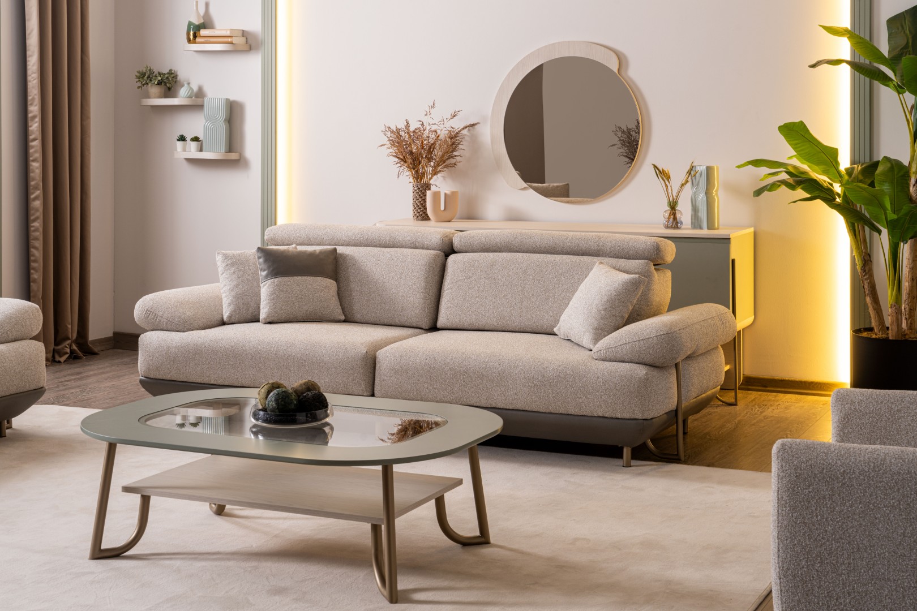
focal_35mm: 57
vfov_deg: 23.8
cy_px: 306
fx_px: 1452
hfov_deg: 35.1
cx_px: 458
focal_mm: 57
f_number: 11
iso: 100
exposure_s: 1
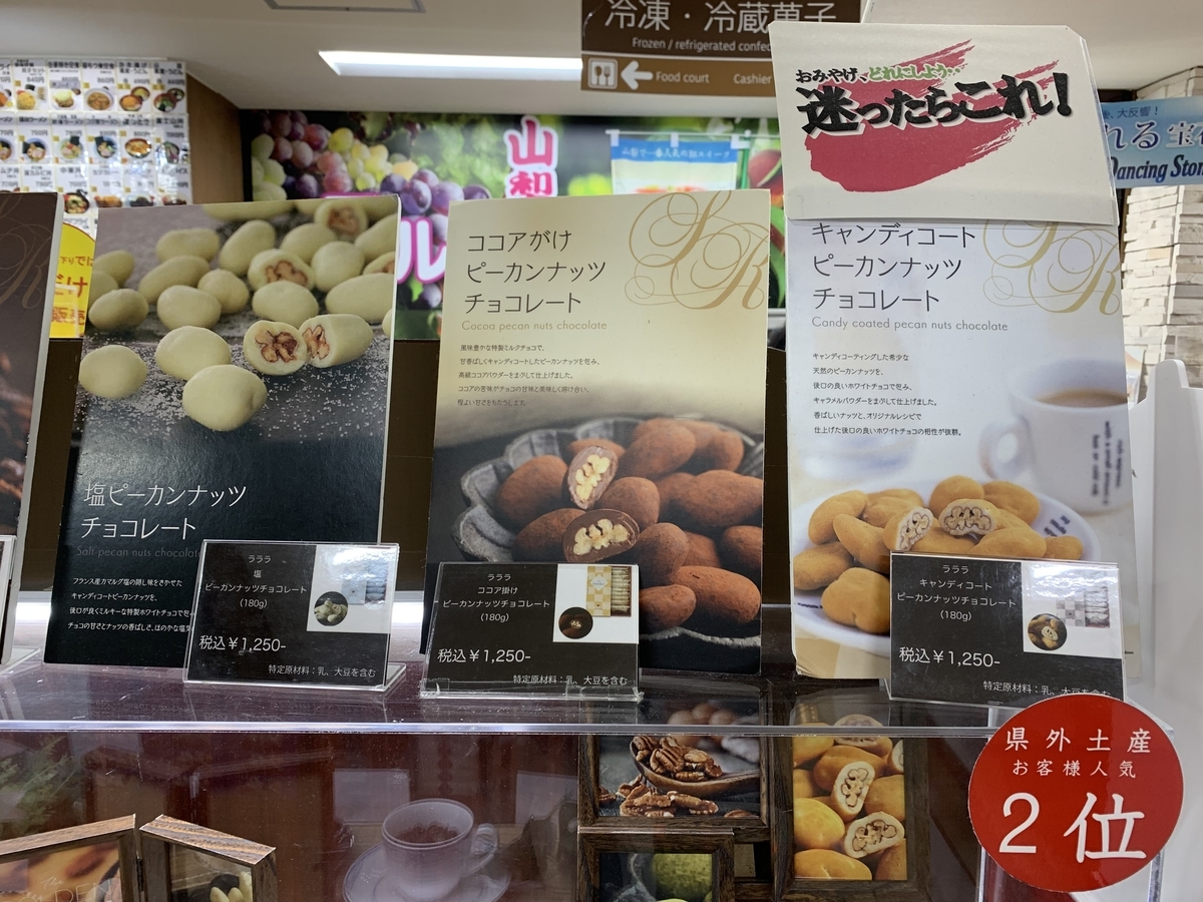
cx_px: 602
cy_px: 451
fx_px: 904
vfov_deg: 53.1
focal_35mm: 26
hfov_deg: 67.3
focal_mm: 4.25
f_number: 1.8
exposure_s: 1/100
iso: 80
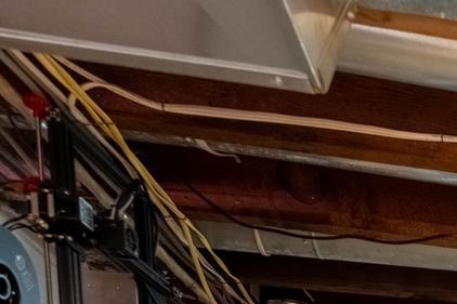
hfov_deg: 21.6
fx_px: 863
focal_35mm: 68
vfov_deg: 14.1
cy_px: 718
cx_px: 780
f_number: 4
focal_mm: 14
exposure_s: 1/640
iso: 2500
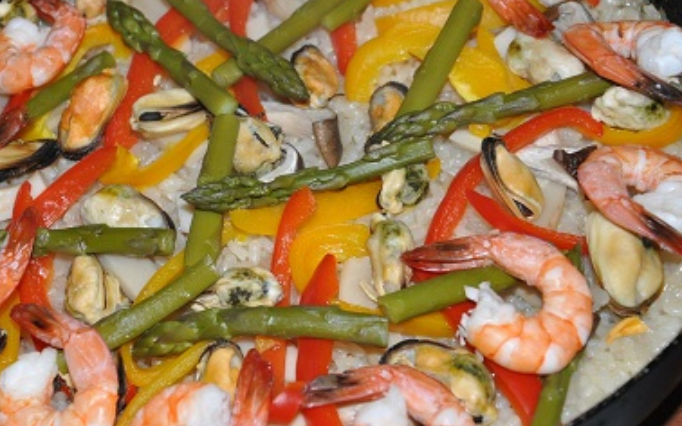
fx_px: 1728
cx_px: 285
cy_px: 204
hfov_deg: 22.3
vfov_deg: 14.0
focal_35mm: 93
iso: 800
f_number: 8
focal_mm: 48
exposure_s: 1/125
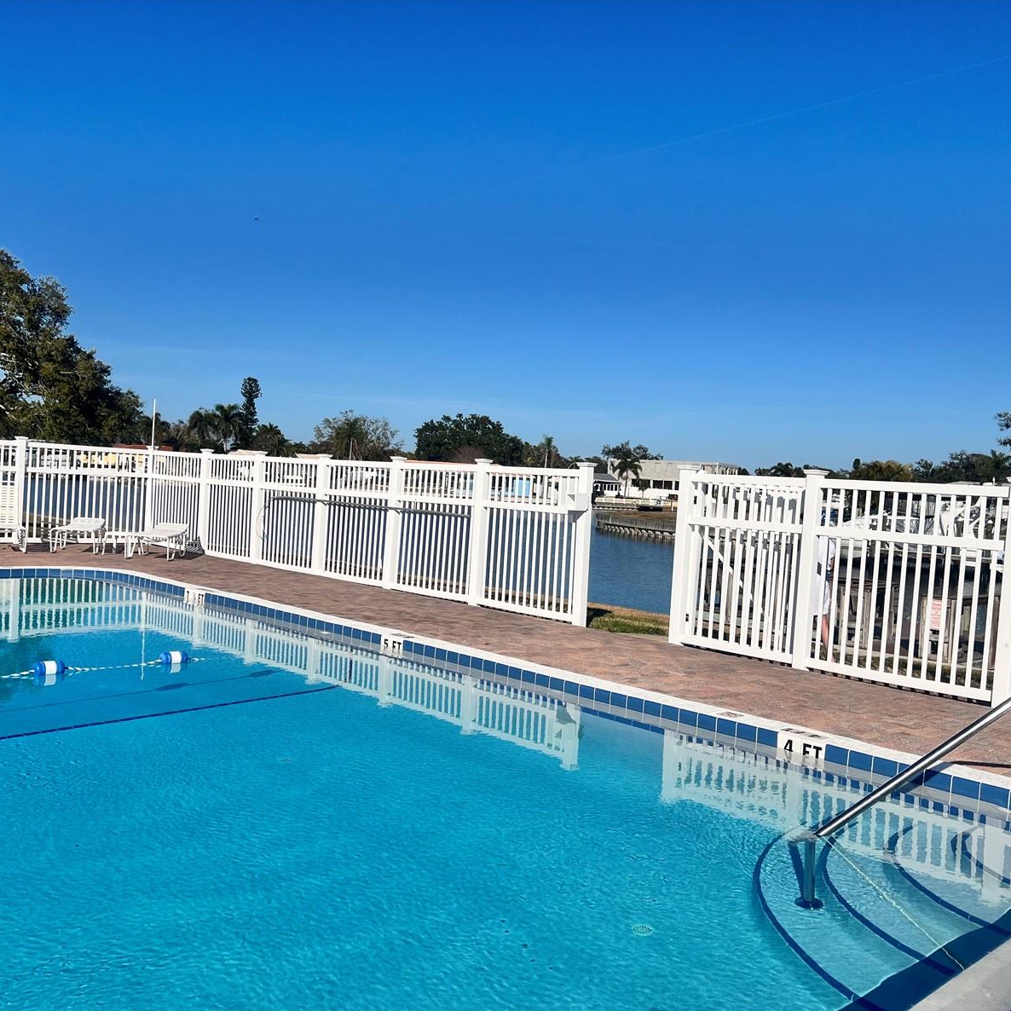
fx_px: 1024
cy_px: 510
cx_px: 510
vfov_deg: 52.5
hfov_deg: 52.5
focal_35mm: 31
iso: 50
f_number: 1.5
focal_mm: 5.7
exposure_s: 1/12658
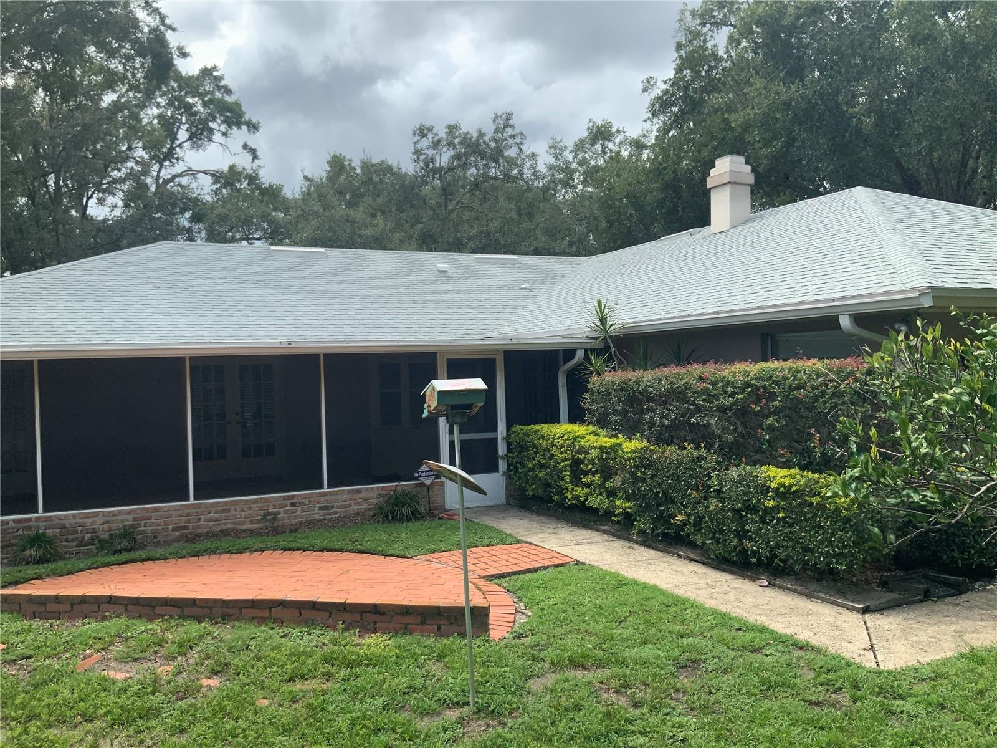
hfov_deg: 61.7
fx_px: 835
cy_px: 374
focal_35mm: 29
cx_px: 498
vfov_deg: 48.2
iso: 16
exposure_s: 1/1035
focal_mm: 3
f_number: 1.8
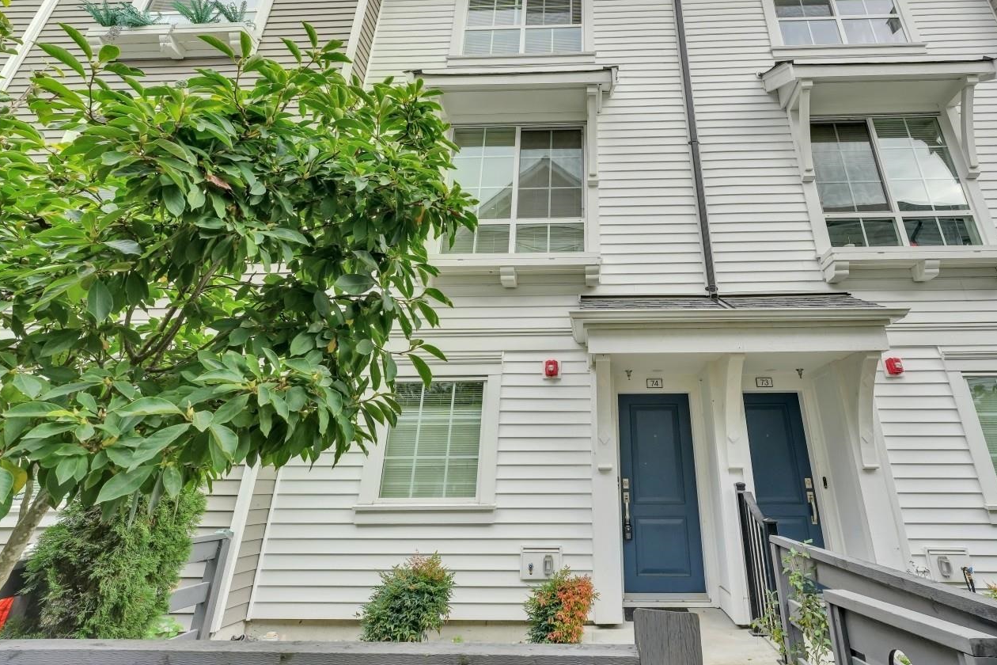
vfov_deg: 66.2
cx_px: 578
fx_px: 498
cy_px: 244
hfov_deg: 89.3
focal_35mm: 18
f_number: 8
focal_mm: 14
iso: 400
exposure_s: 1/250
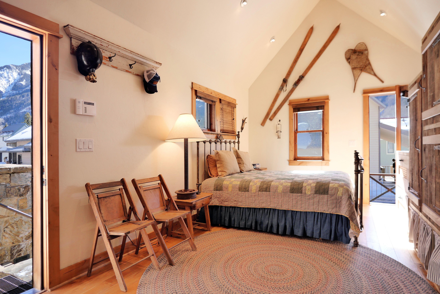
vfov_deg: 67.4
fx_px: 220
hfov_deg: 90.0
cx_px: 220
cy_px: 147
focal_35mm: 18
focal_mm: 9
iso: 800
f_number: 4
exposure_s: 1/500
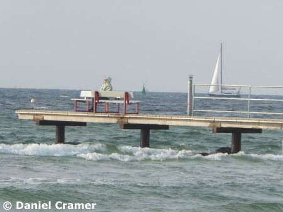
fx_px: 3051
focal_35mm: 373
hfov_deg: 5.3
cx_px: 142
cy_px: 106
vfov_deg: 4.0
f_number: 6
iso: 80
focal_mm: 66.8
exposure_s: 1/250
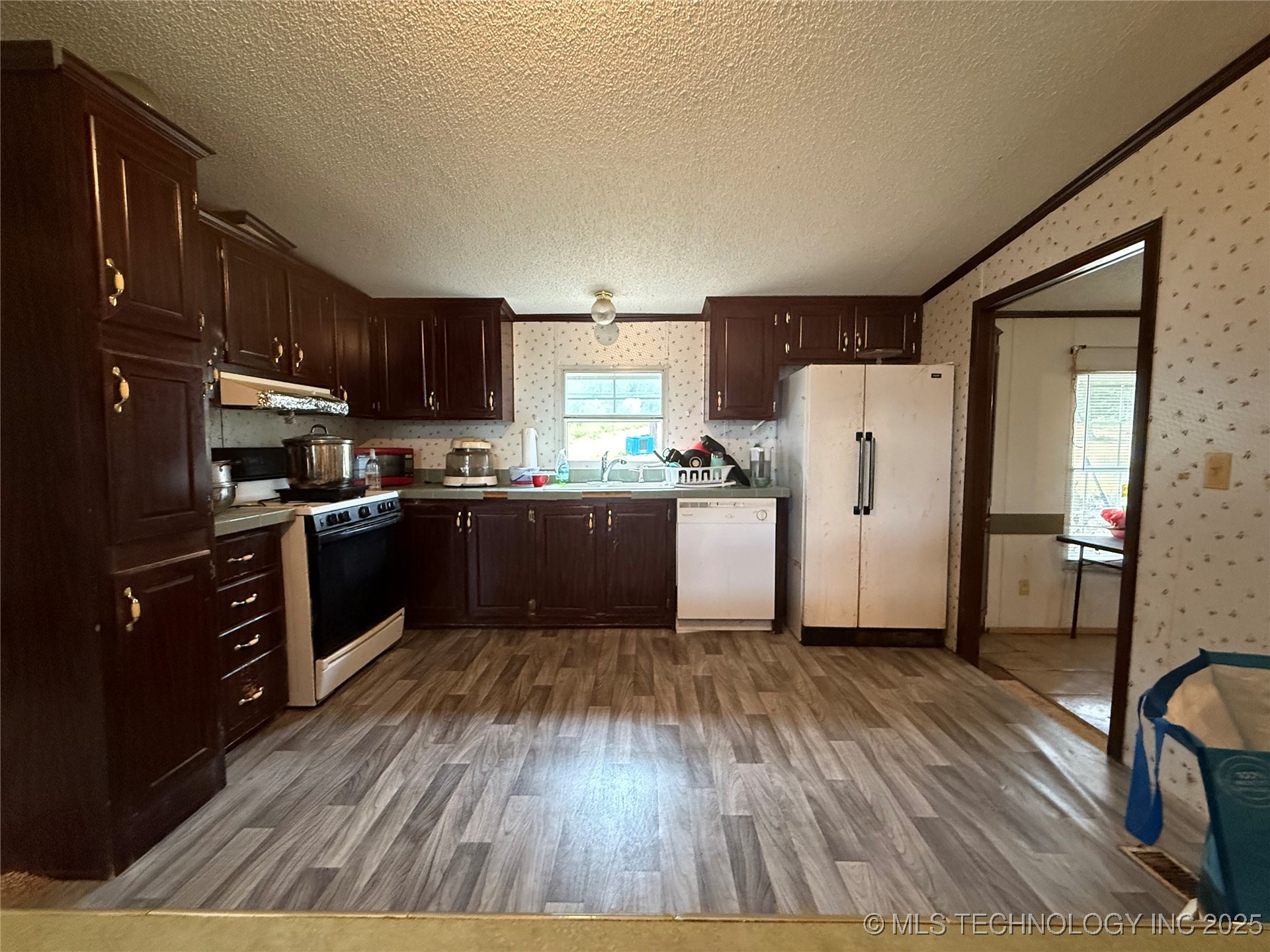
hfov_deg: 102.1
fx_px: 514
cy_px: 476
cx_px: 635
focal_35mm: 14
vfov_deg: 85.7
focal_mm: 2.22
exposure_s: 1/60
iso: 800
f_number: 2.2
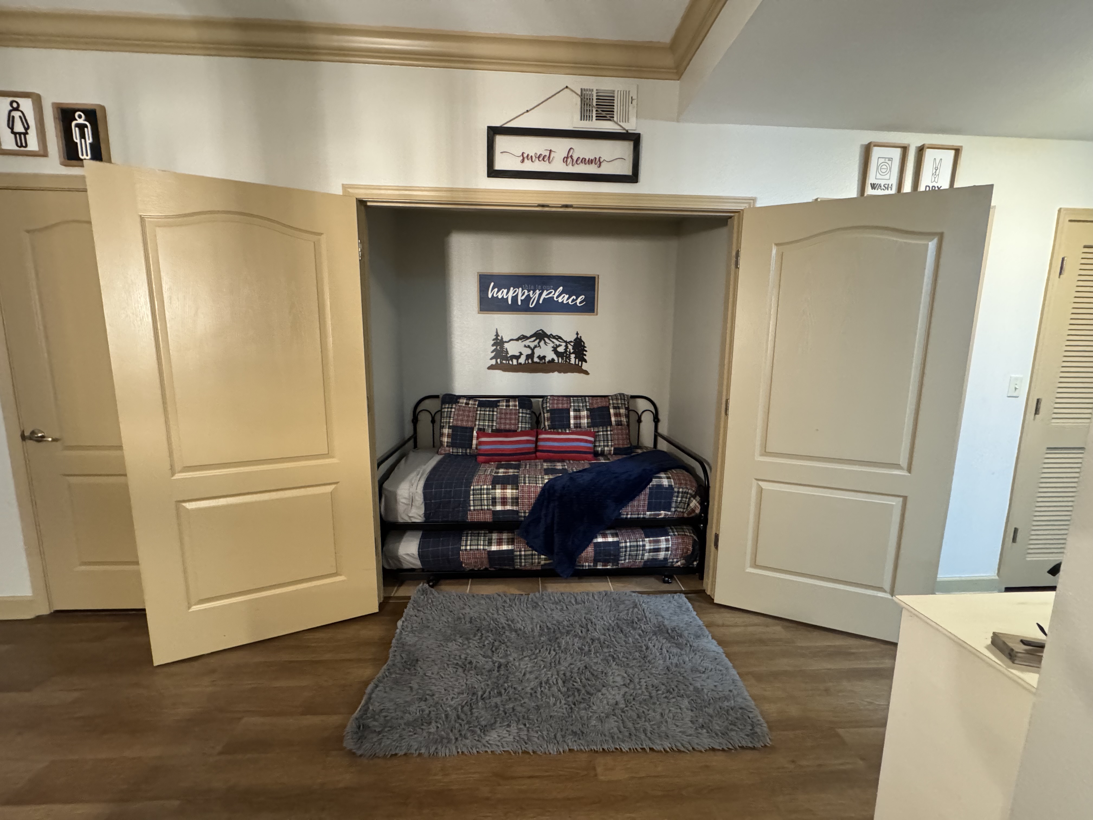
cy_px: 410
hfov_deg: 102.1
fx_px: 442
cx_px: 546
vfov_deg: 85.7
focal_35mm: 14
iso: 1000
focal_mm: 2.22
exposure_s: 1/60
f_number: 2.2
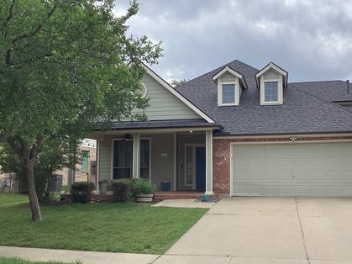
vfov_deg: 38.6
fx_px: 376
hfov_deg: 50.0
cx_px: 202
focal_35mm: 37
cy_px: 148
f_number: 2.4
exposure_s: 1/1131
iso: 25
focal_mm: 3.3
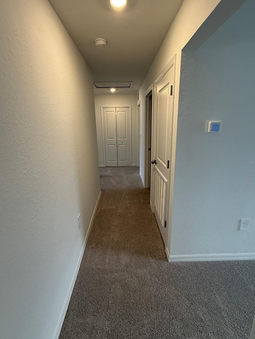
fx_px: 157
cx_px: 126
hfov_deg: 78.1
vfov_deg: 94.4
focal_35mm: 16
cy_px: 161
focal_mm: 2.22
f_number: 2.2
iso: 200
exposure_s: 1/120
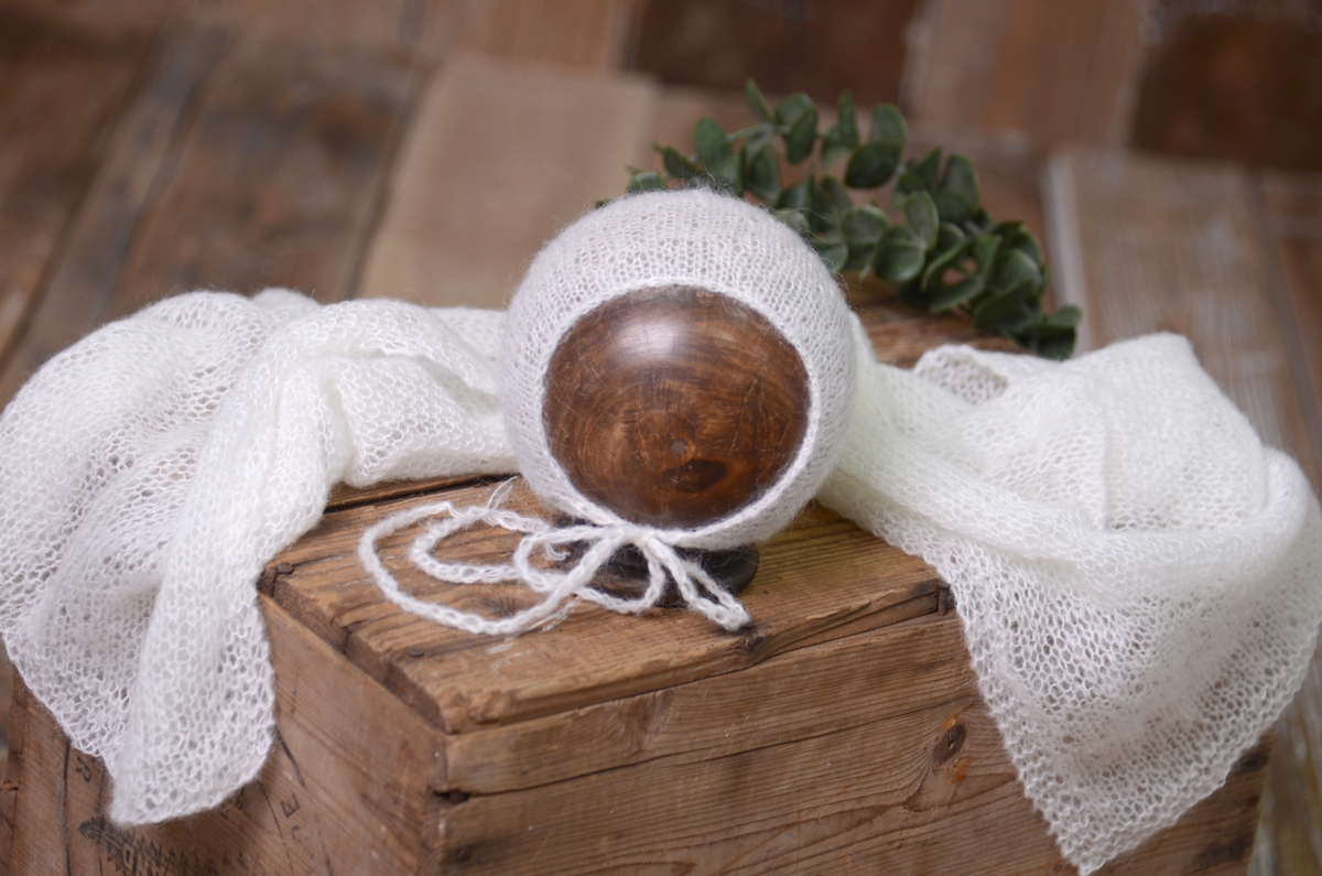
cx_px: 661
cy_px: 438
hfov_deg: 19.5
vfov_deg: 13.0
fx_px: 3848
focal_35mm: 105
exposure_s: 1/60
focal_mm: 70
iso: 160
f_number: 4
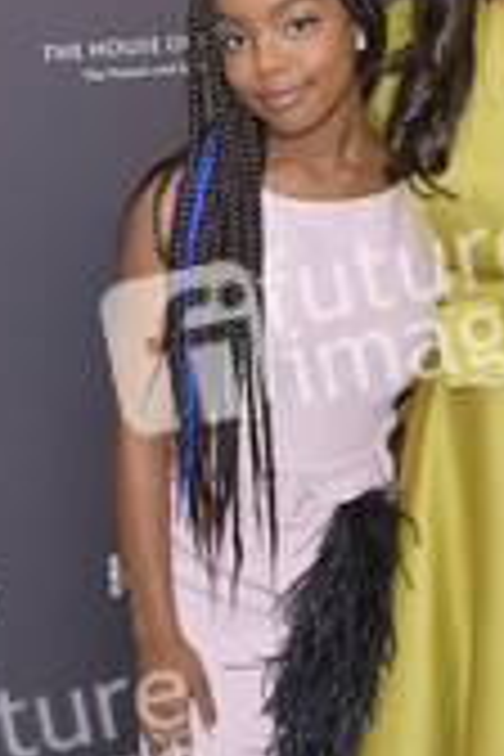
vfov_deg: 26.4
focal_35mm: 76
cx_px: 466
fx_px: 1596
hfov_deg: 17.6
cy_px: 554
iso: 250
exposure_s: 1/250
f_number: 7.1
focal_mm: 32
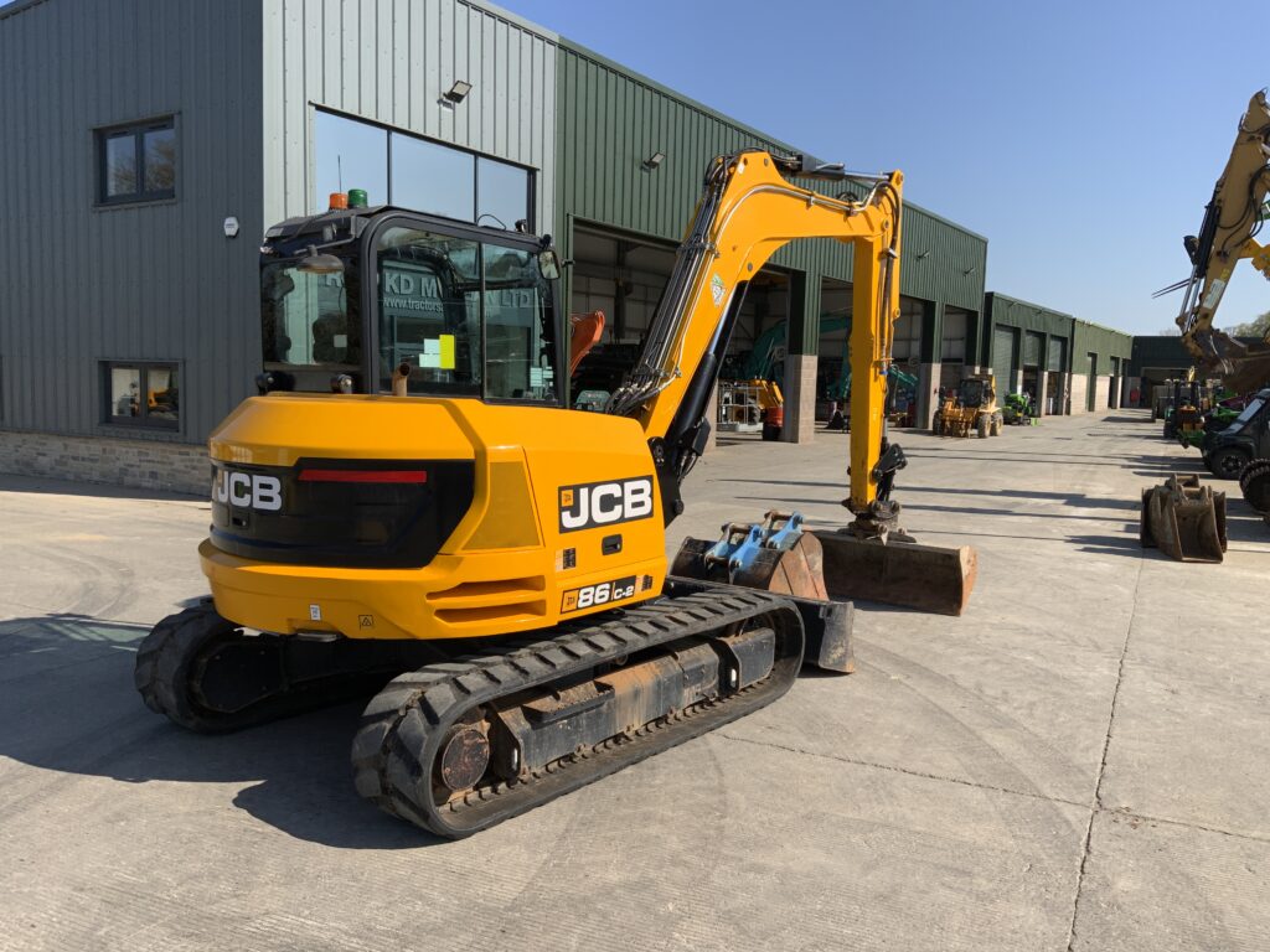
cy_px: 476
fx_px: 1064
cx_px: 635
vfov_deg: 48.2
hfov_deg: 61.7
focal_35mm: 29
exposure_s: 1/1786
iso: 16
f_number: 1.8
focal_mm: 3
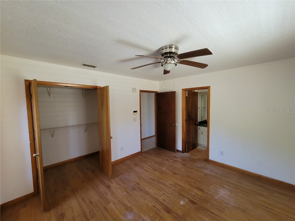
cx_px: 148
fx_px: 111
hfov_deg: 106.2
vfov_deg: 89.9
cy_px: 110
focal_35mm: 13
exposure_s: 1/40
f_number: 2.2
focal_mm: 2.2
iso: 320
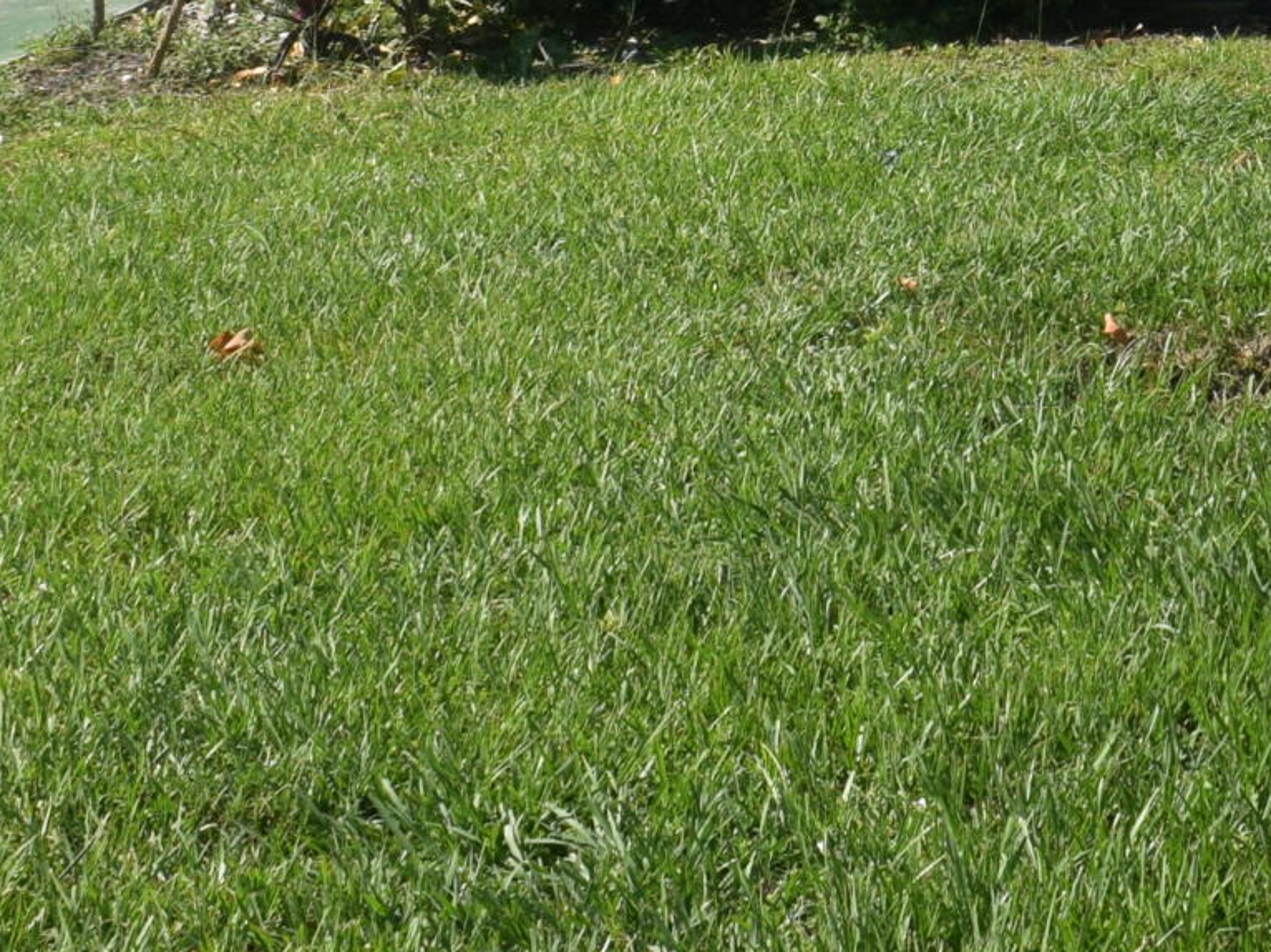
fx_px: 4148
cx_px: 1422
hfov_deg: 16.8
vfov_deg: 12.4
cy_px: -503
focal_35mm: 113
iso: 200
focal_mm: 20
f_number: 9
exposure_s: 1/320
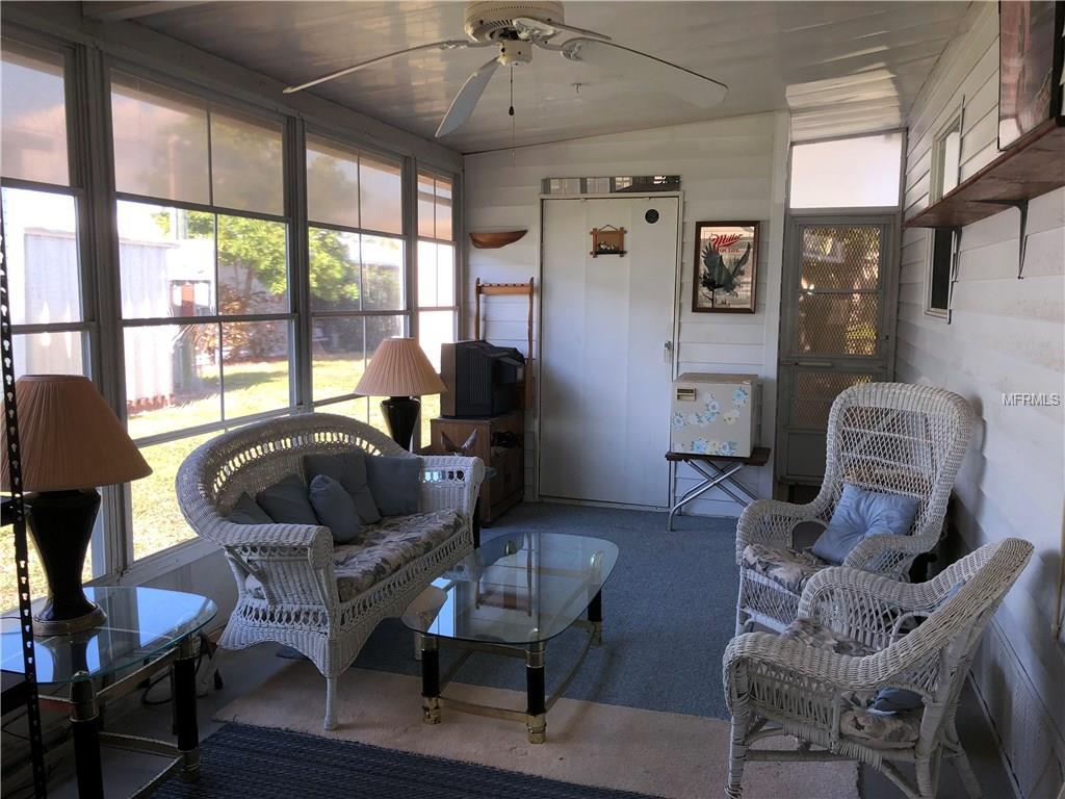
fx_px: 861
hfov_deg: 63.4
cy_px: 400
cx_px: 532
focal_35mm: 28
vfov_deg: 49.7
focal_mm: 3.99
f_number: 1.8
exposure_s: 1/129
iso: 20
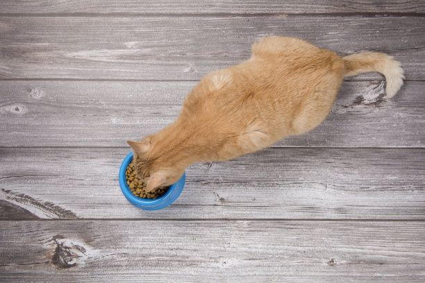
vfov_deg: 38.9
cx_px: 212
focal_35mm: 34
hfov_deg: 55.8
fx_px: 401
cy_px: 142
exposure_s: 1/160
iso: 100
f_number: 11
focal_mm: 34
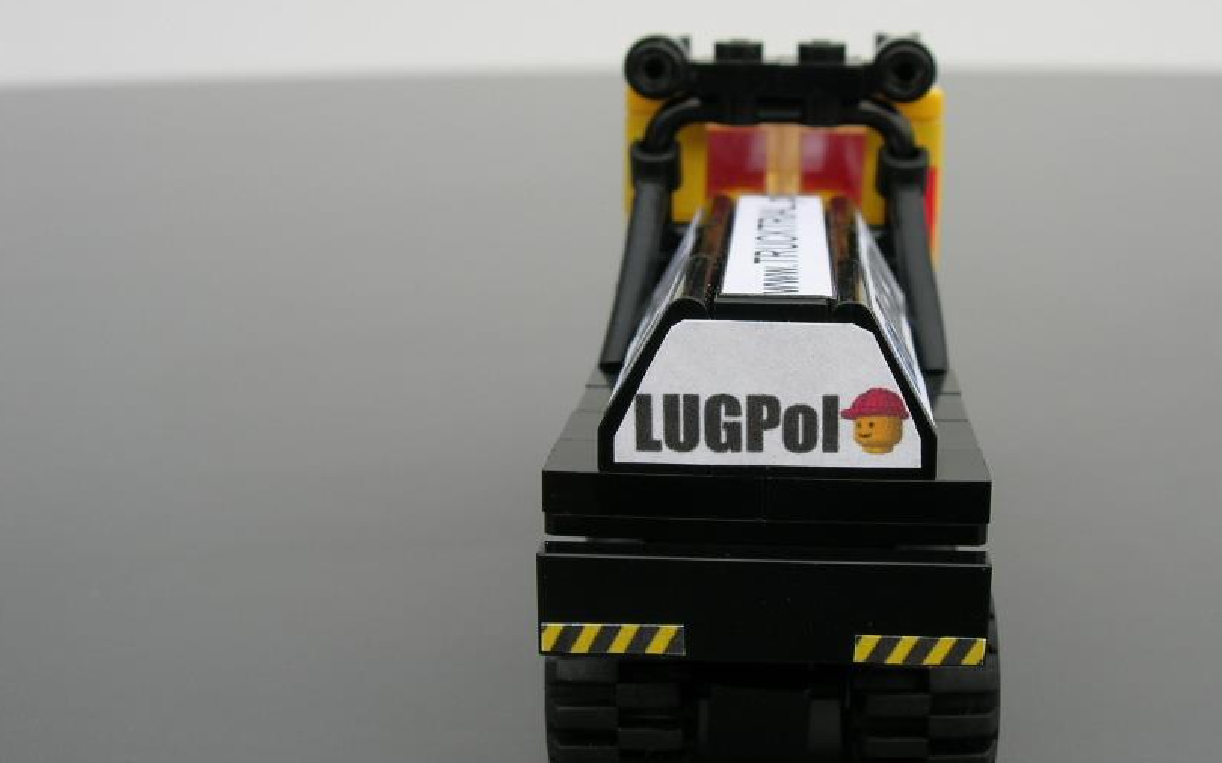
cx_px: 766
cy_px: 369
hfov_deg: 39.3
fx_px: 1698
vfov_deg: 25.3
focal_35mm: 51
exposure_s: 1/75
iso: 64
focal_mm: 7.8
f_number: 4.8
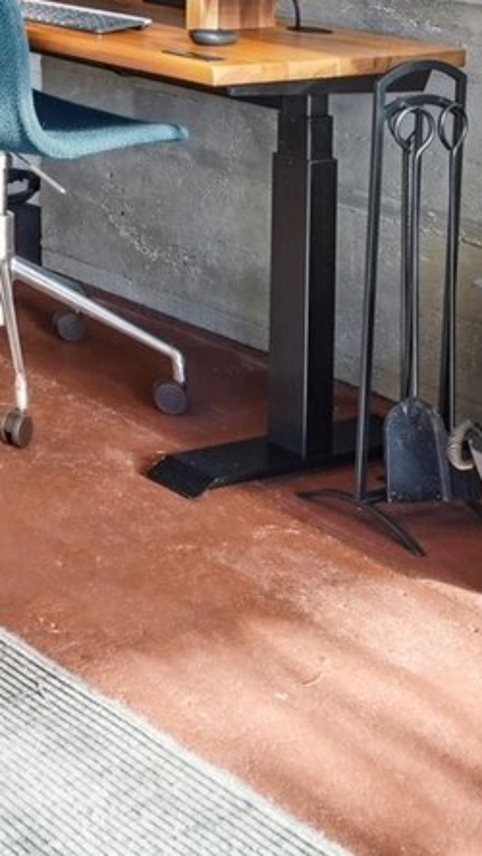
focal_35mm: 64
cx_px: -680
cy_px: -192
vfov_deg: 28.3
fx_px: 1453
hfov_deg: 13.6
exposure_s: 1/30
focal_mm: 16
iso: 1600
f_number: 8
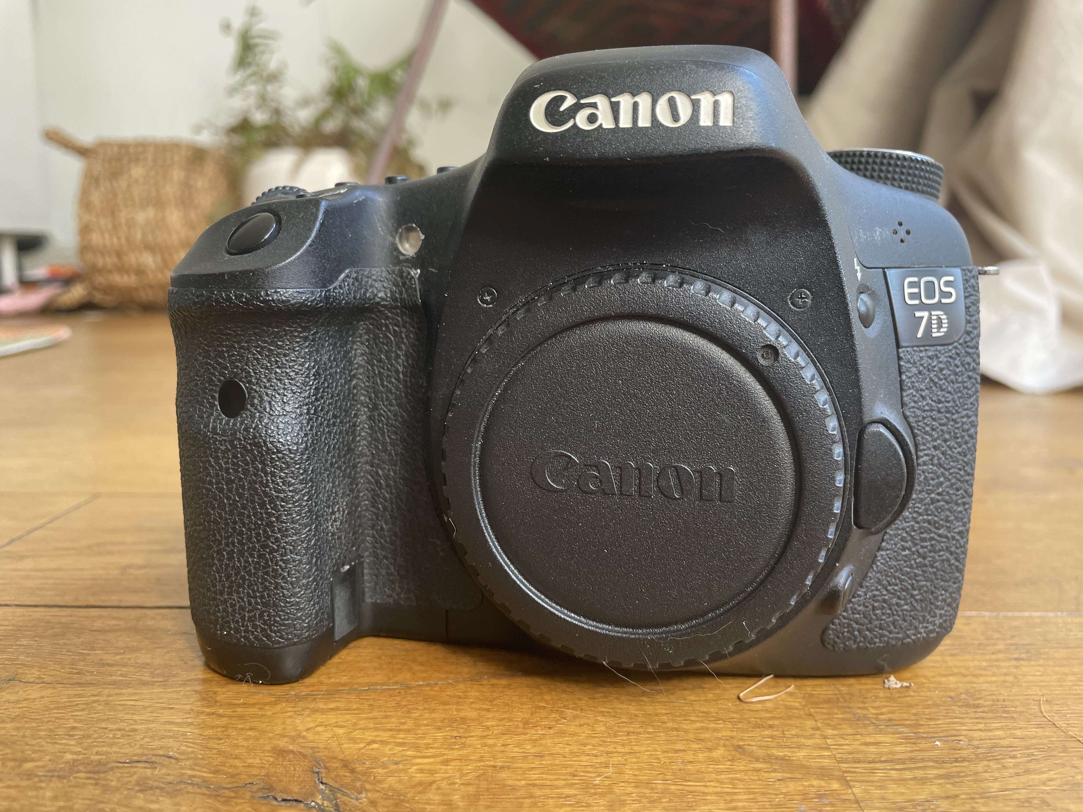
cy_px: 406
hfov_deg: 67.3
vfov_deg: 53.1
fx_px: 813
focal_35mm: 26
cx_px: 542
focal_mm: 4.2
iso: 125
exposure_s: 1/94
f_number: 1.6
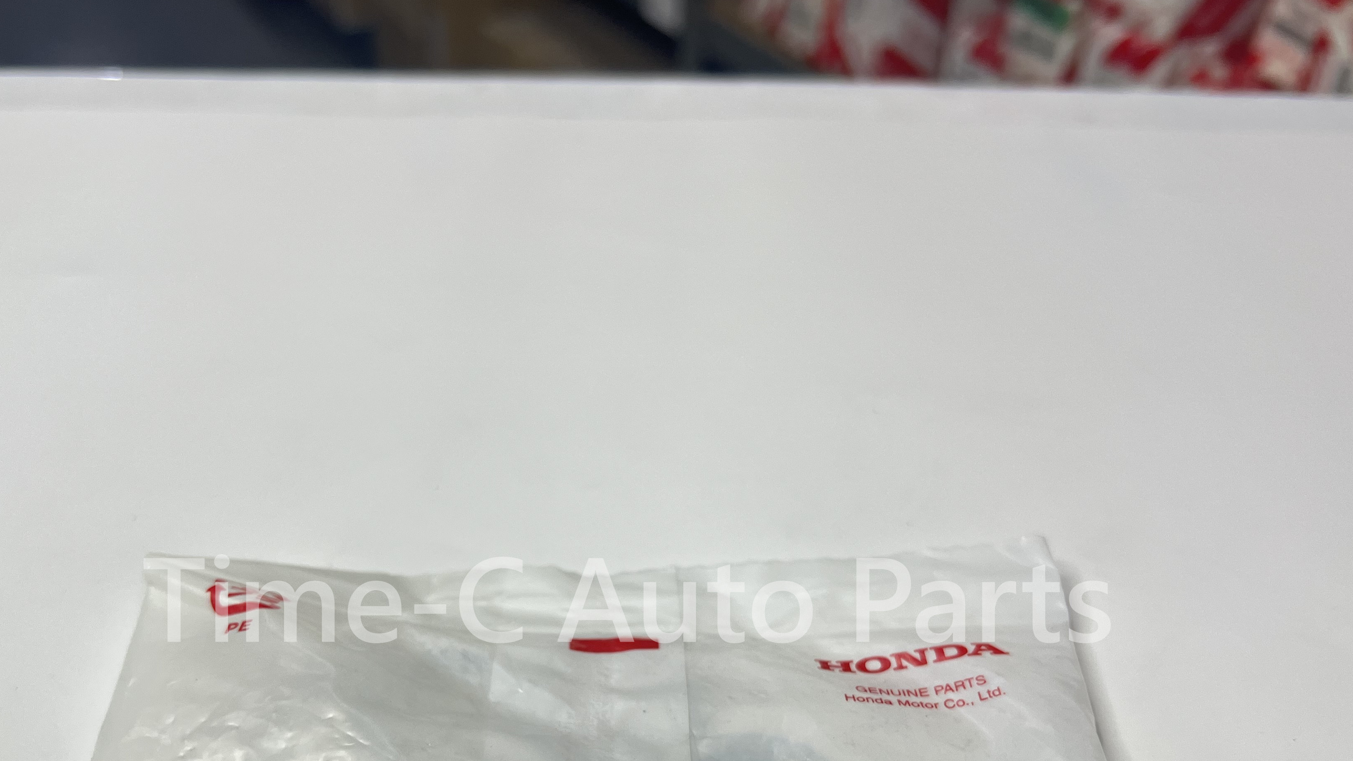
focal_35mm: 35
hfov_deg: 56.6
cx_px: 628
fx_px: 1256
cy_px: 596
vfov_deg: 32.9
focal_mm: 5.7
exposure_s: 1/121
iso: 100
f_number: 1.5
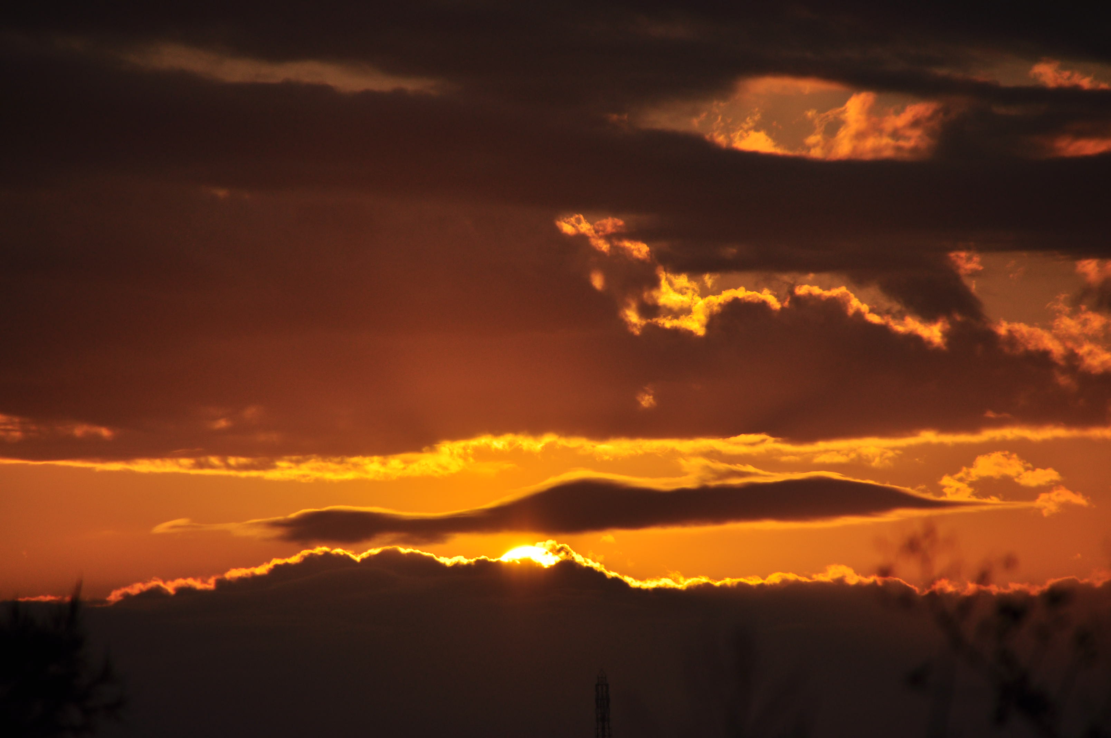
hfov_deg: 6.9
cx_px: 556
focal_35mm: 300
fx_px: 9247
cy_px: 369
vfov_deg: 4.6
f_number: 7.1
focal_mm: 200
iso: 200
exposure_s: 1/3200
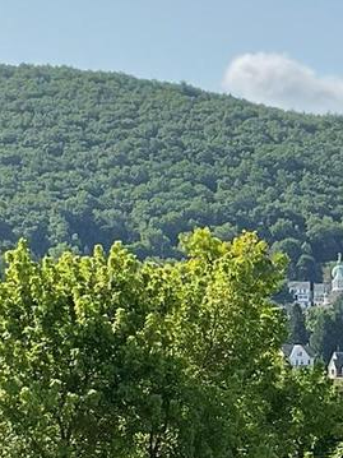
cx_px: 242
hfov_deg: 11.9
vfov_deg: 15.6
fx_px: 1639
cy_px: 447
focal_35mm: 124
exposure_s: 1/2141
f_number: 1.8
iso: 16
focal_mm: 3
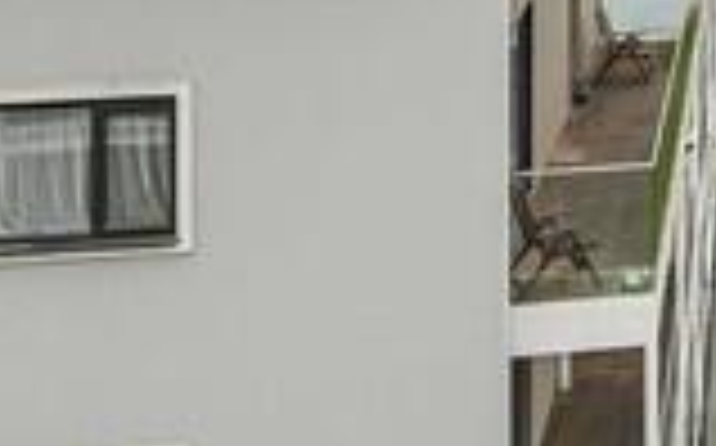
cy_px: -354
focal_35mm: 79
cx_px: 1148
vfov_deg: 14.5
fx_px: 1540
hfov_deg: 21.0
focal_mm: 12
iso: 320
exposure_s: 1/40
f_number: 9
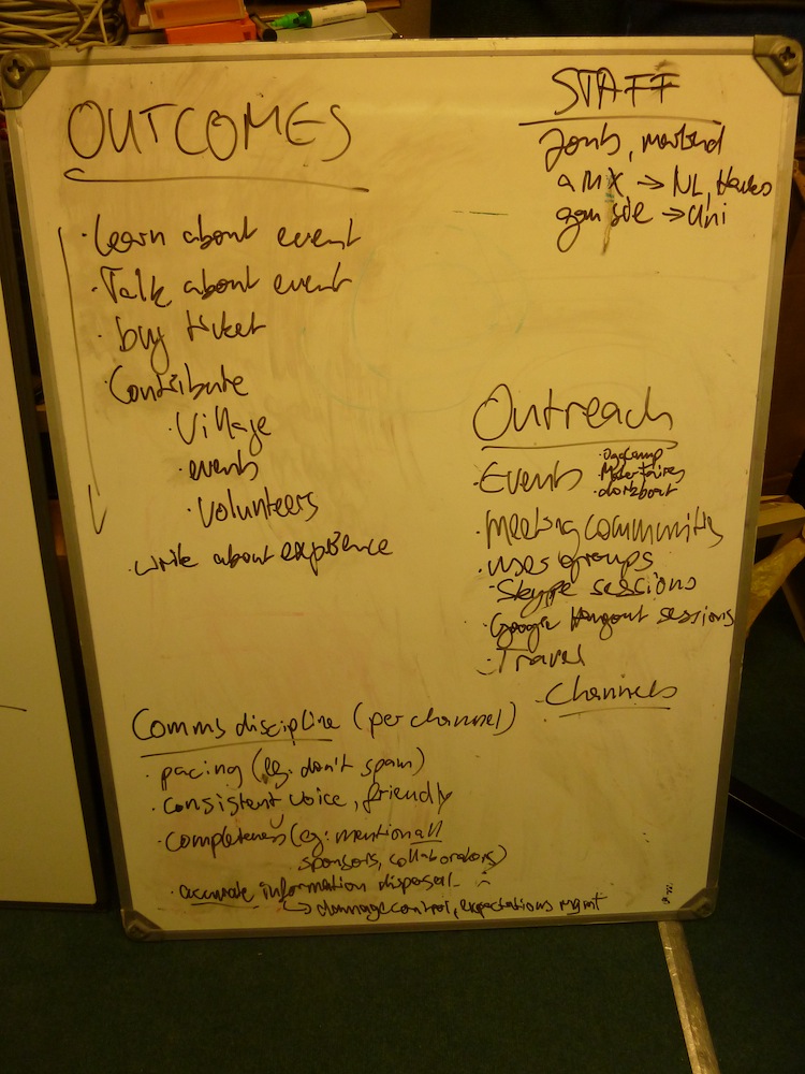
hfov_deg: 54.9
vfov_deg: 69.4
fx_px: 775
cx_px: 402
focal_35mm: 25
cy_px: 537
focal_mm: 4.1
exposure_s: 1/40
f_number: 3.3
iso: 250
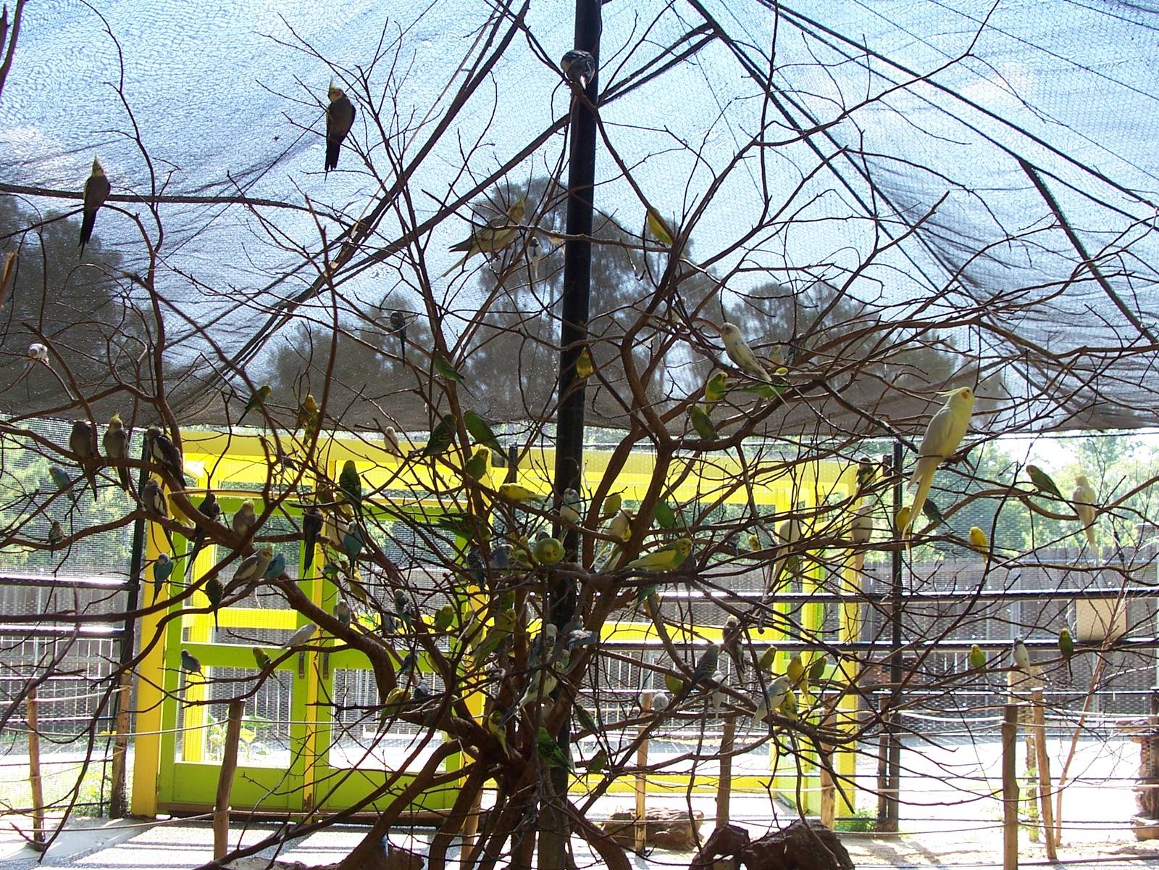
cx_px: 580
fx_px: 1406
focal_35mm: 42
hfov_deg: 44.8
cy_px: 435
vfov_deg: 34.3
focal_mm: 7.2
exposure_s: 1/125
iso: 80
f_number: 2.8
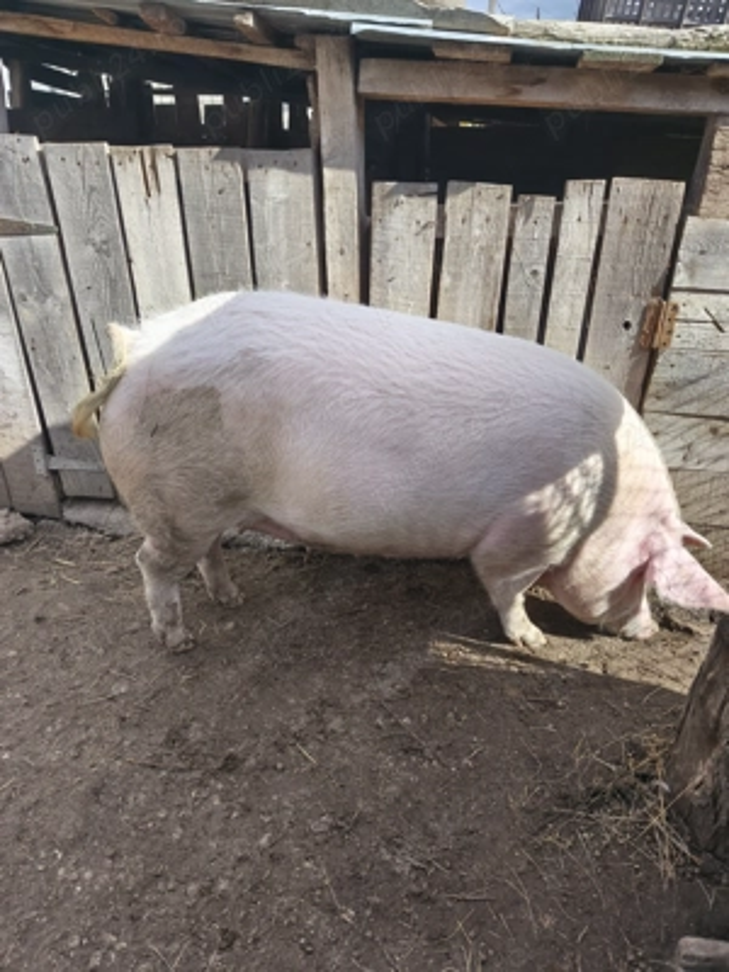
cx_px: 364
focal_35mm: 23
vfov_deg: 73.9
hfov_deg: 58.9
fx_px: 646
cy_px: 486
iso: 64
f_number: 1.65
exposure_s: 1/99.9
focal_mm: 6.18
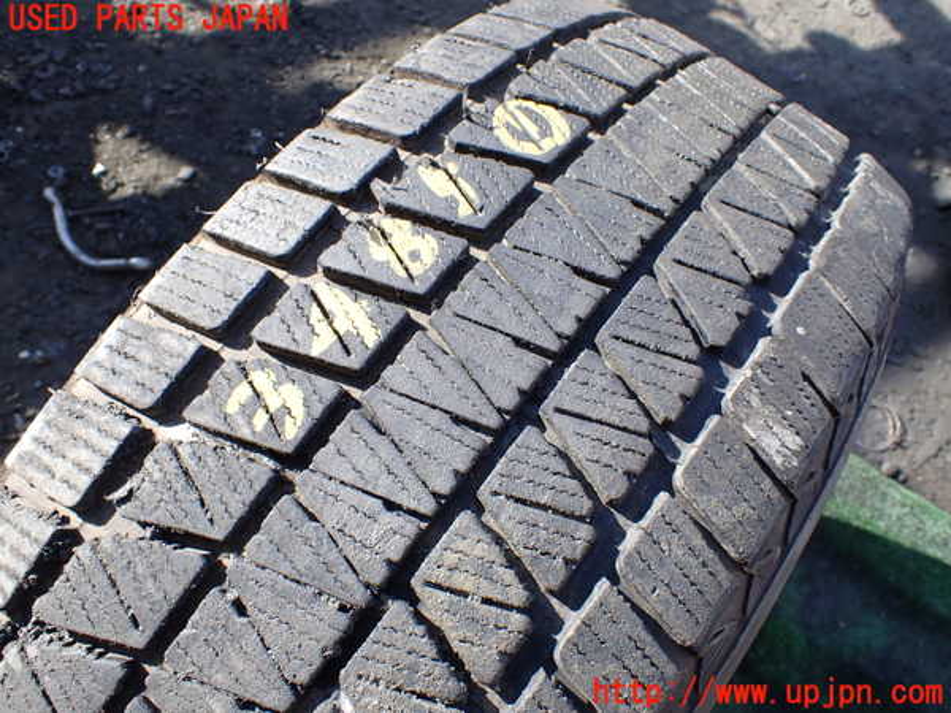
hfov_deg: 60.0
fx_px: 824
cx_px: 476
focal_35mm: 30
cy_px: 356
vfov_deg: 46.8
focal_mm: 5.4
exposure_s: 1/250
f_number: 3.2
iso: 100
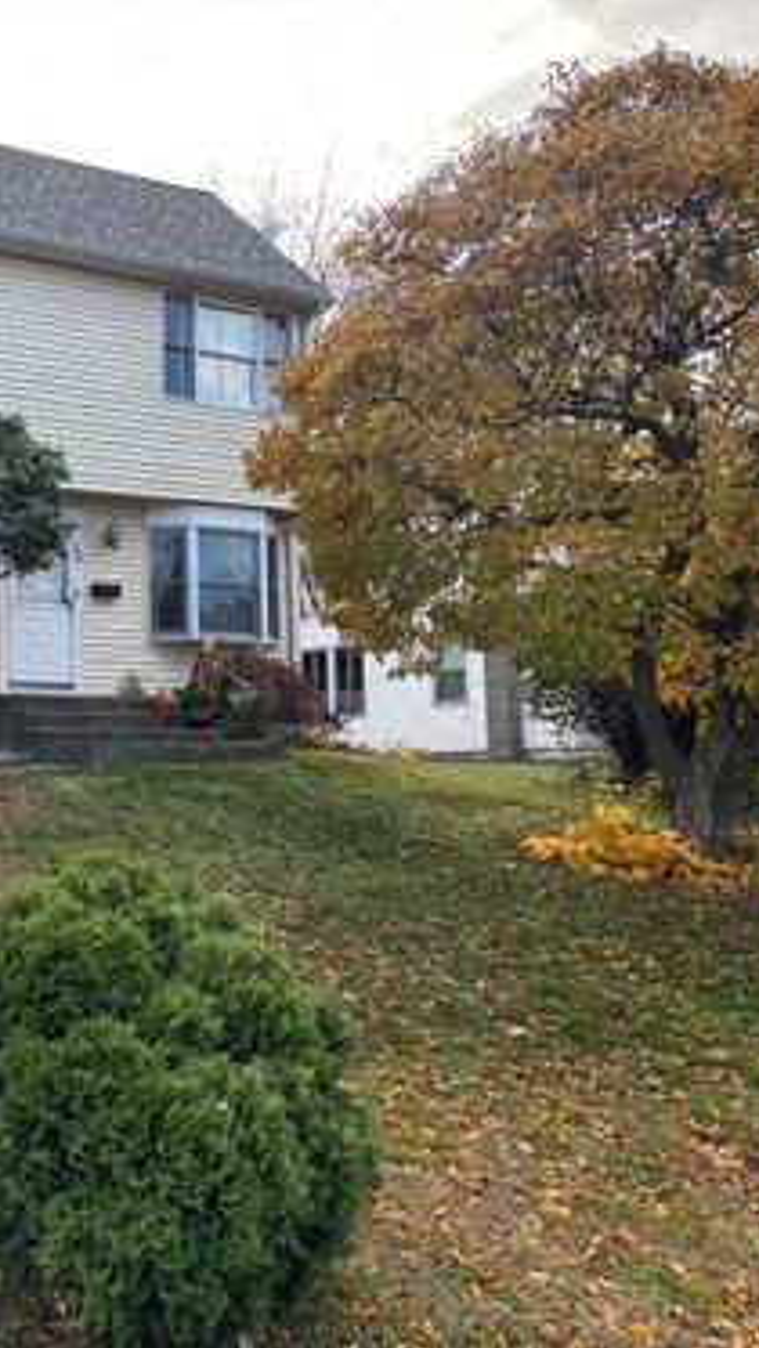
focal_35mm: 38
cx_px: -83
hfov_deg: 28.3
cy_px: 674
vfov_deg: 52.8
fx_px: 1359
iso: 50
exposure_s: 1/550
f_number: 1.6
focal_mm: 5.96
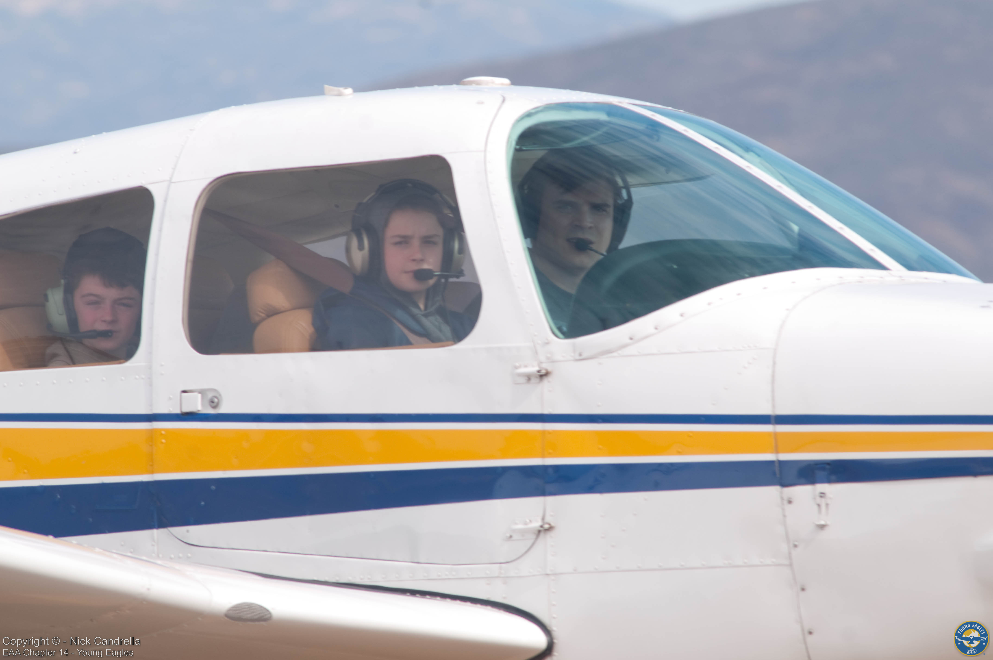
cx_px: 496
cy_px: 330
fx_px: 12397
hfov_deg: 4.6
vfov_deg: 3.0
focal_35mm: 450
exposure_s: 1/125
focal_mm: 300
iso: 100
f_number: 9
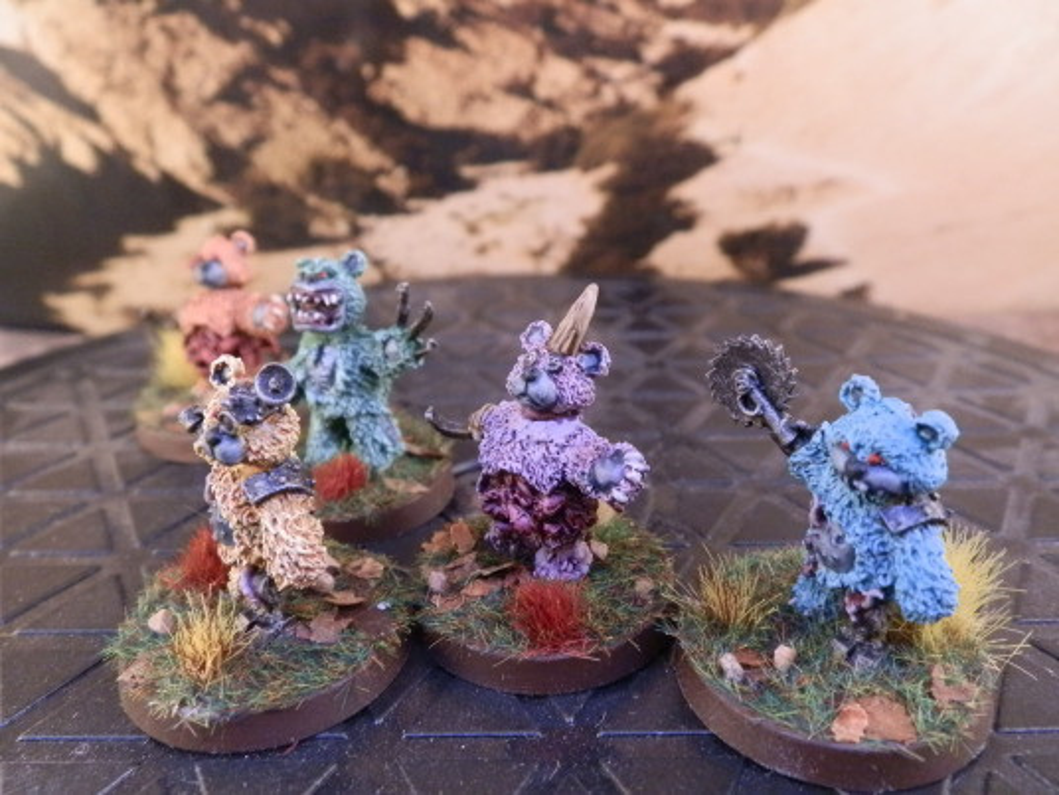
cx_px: 530
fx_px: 857
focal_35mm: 28
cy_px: 398
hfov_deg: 63.4
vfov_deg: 49.7
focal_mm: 5
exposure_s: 1/50
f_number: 3.1
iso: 400
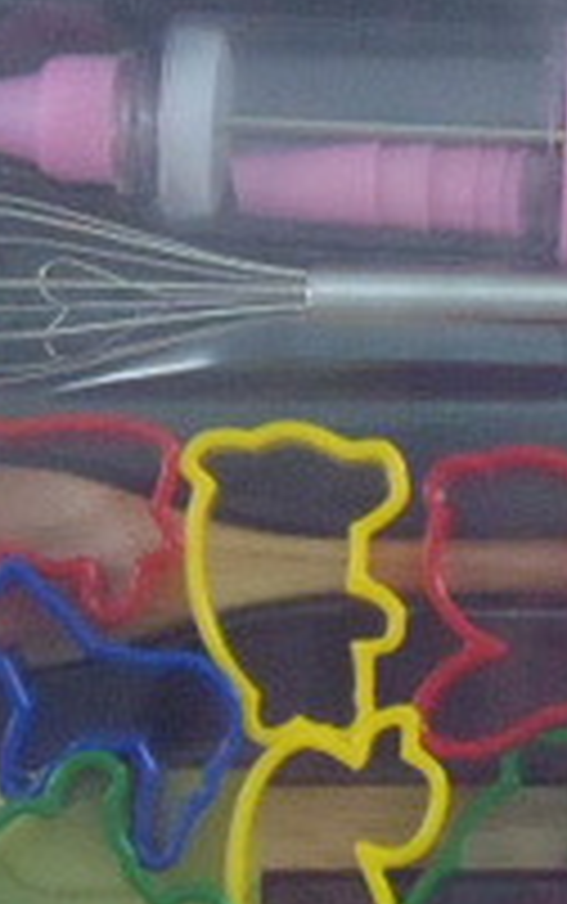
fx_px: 2985
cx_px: 342
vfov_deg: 17.2
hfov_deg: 10.8
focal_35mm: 121
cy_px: 497
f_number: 7.2
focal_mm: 9.9
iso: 1000
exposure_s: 1/60
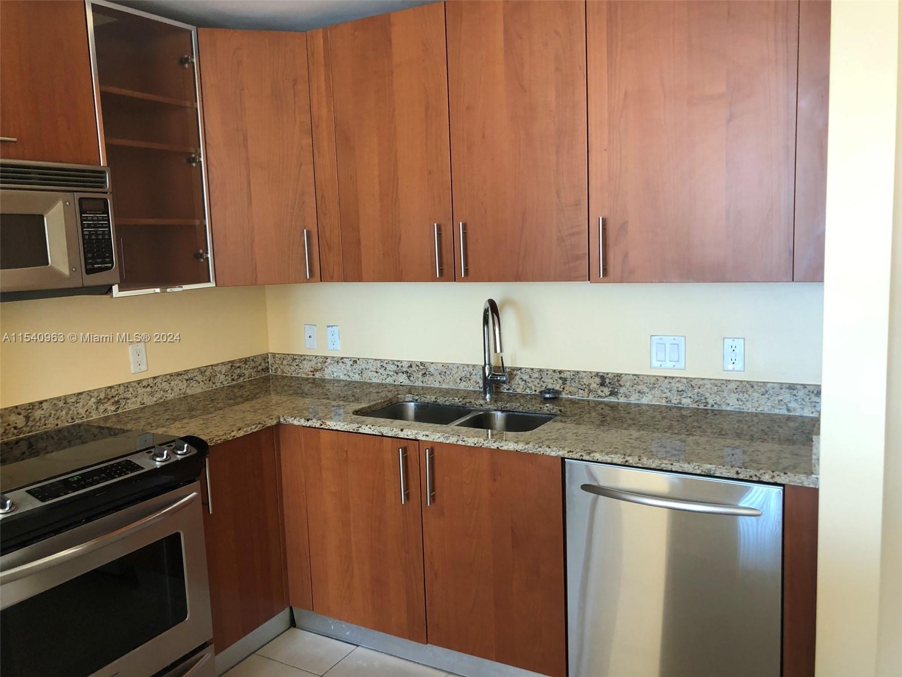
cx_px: 451
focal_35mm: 28
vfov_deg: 49.7
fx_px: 730
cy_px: 338
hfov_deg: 63.4
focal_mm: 3.99
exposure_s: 1/24
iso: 40
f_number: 1.8
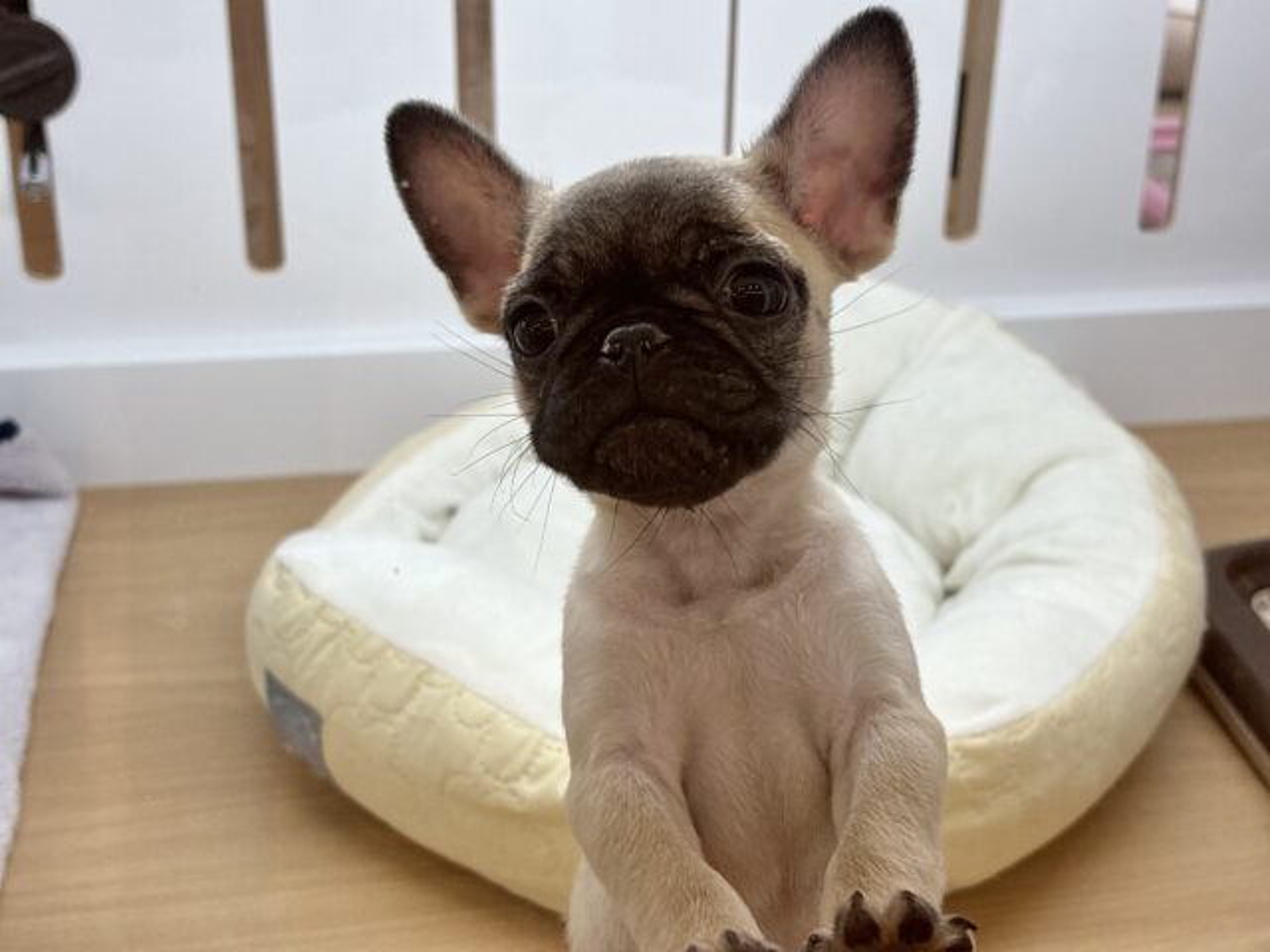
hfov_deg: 36.8
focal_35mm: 52
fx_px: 1908
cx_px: 635
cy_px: 476
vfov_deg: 28.0
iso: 50
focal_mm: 5.96
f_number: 1.6
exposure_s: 1/100
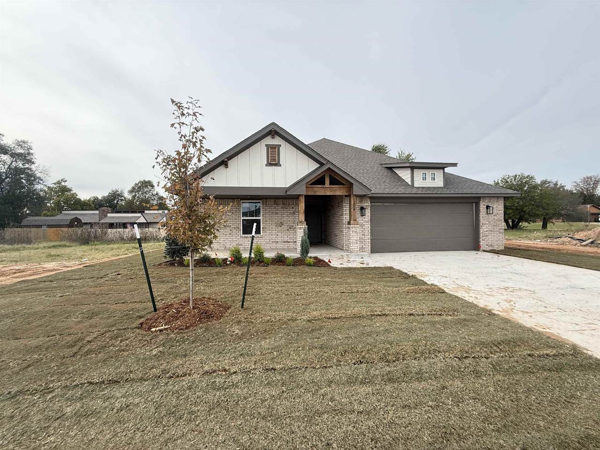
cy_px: 225
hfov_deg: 102.1
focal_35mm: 14
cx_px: 300
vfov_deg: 85.7
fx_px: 243
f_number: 2.2
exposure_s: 1/888
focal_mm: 2.22
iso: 64
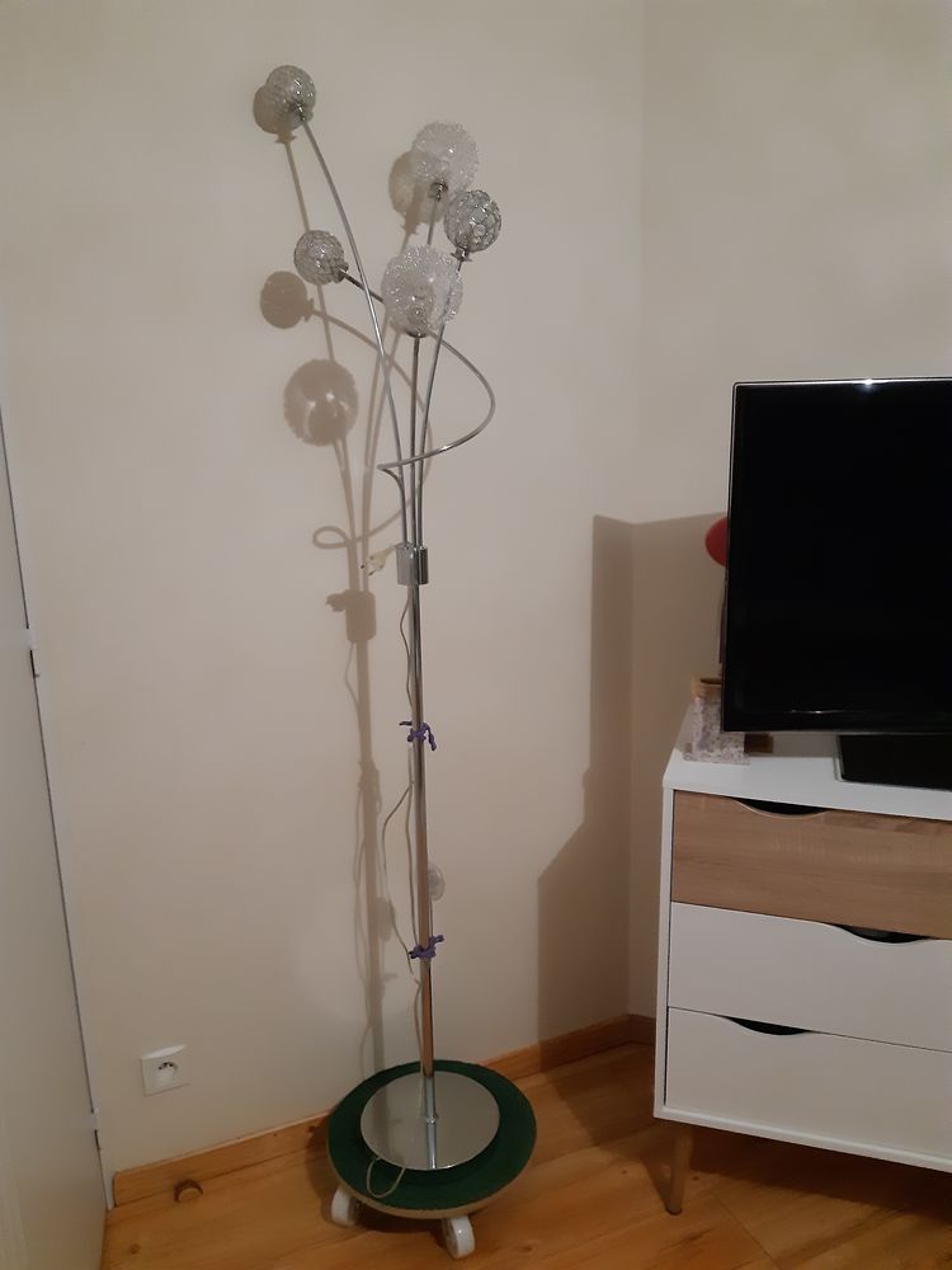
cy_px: 635
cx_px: 476
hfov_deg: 53.1
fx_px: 953
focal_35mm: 26
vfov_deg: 67.3
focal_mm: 3.92
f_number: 1.7
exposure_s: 1/25
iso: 640
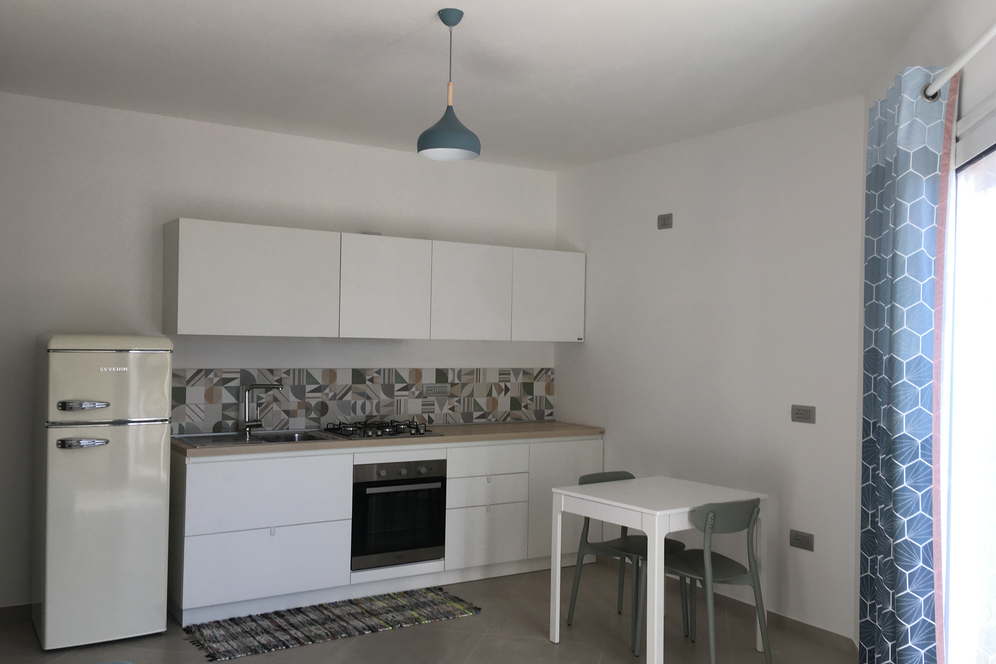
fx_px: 885
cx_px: 491
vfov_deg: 41.1
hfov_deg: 58.7
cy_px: 341
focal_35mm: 32
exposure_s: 1/100
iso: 25
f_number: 2.2
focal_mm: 4.15
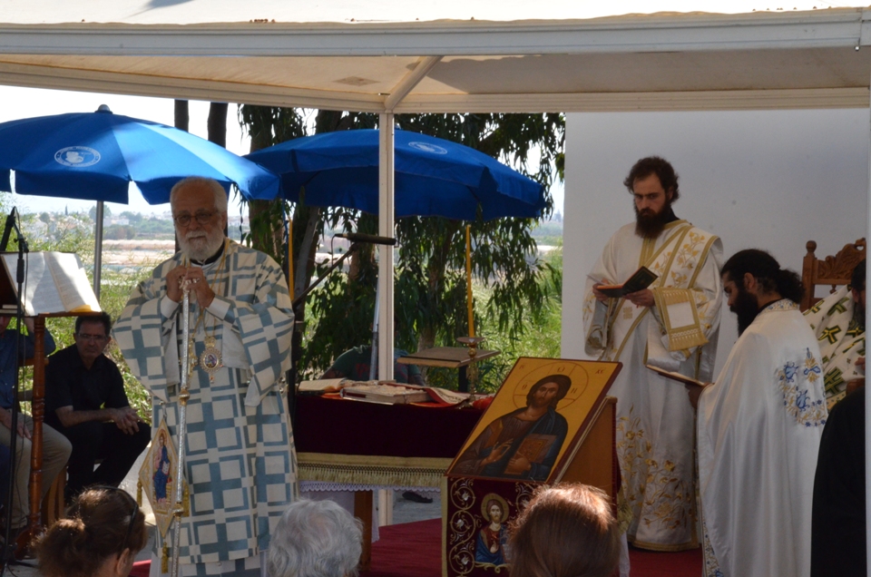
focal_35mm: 120
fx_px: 2898
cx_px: 436
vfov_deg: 11.4
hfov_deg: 17.1
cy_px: 288
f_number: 20
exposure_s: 1/250
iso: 2000
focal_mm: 80
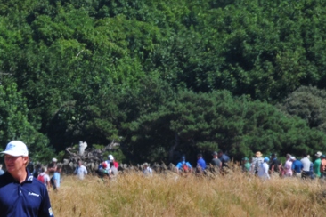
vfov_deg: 1.5
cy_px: 164
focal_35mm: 924
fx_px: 8367
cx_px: -3
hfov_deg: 2.2
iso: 400
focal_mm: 300
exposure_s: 1/80
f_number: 25
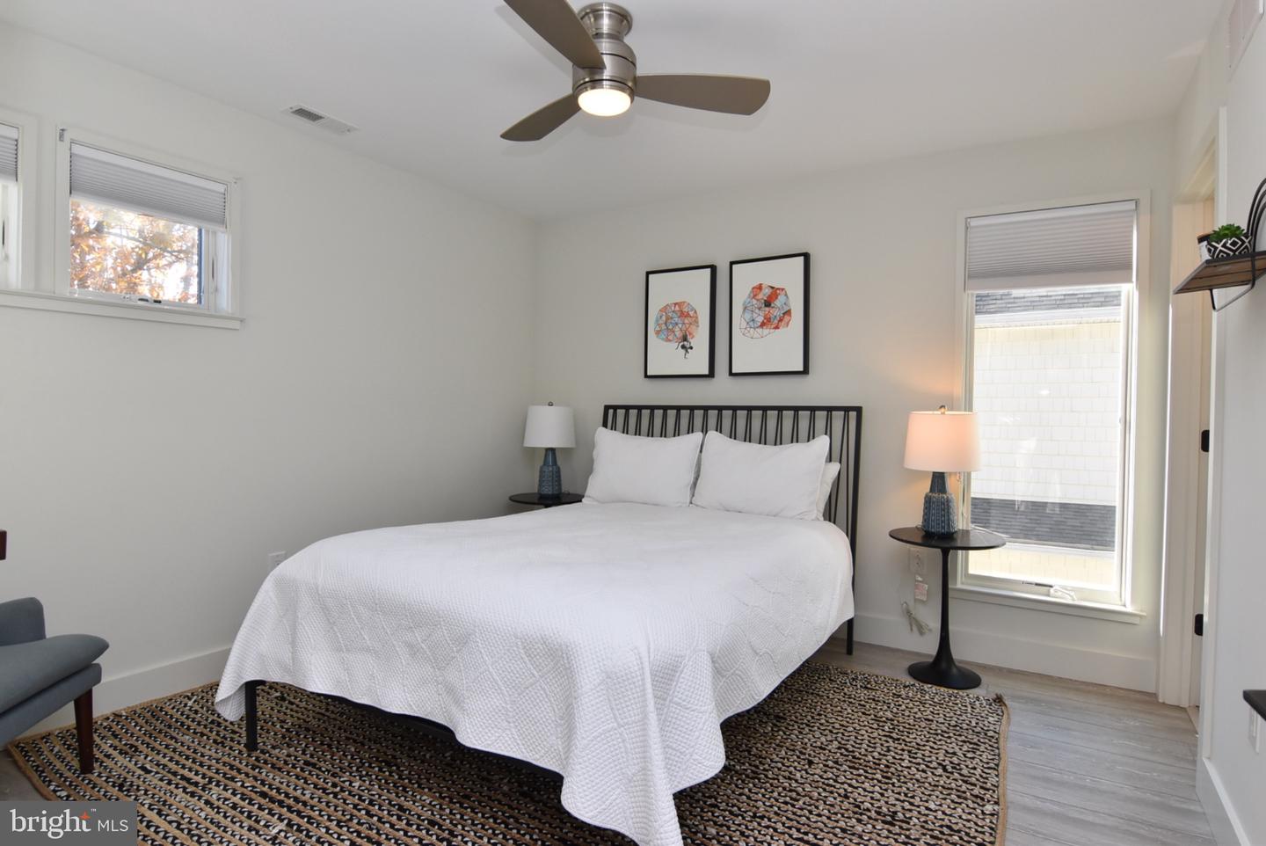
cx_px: 633
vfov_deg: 67.5
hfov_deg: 90.0
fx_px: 633
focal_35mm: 18
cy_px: 423
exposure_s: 1/100
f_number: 11
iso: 800
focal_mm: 12
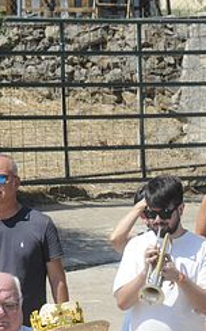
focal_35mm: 453
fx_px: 4077
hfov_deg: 2.9
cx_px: 386
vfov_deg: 4.6
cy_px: 309
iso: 200
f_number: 10
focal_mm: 85
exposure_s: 1/250
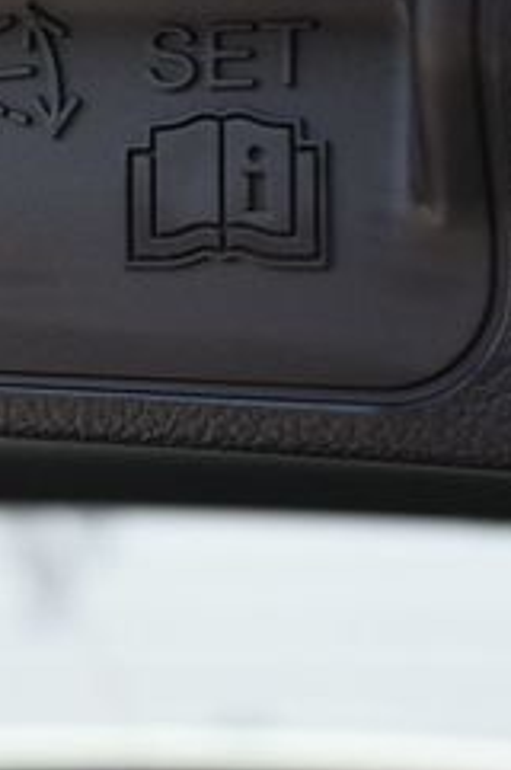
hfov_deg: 12.1
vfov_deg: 18.5
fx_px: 2341
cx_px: -131
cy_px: 176
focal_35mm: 110
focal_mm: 27.5
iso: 400
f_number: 4.5
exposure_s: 1/250
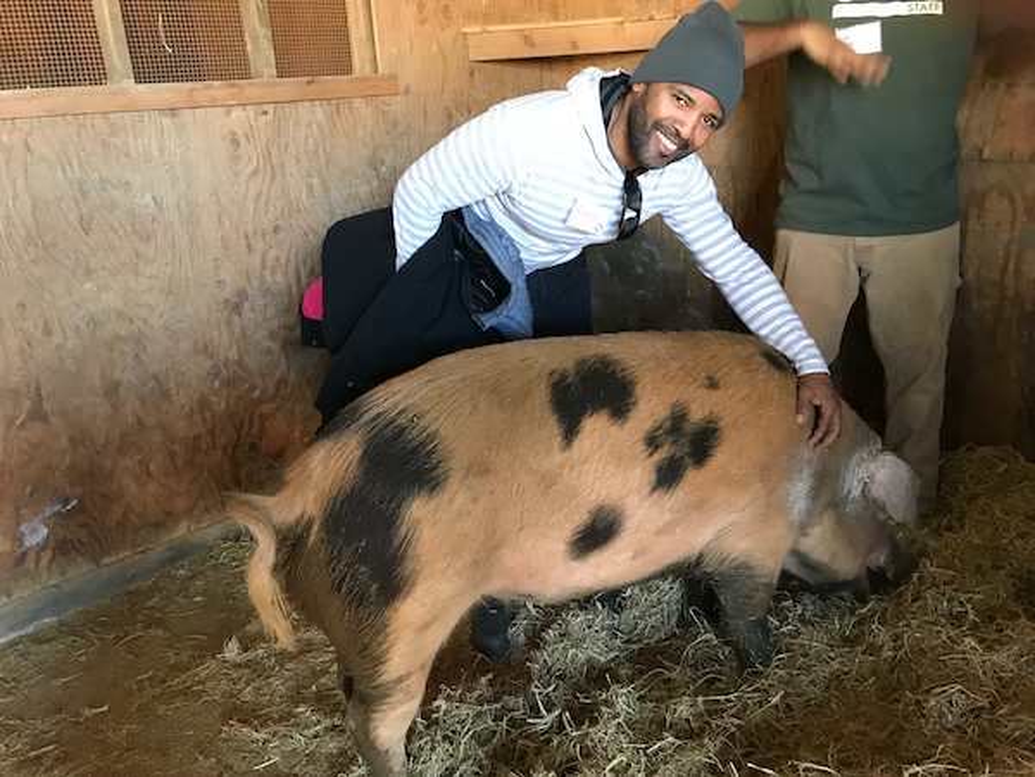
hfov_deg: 63.4
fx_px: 837
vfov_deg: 49.7
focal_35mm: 28
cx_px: 518
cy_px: 388
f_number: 1.8
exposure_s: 1/13
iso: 100
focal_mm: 3.99
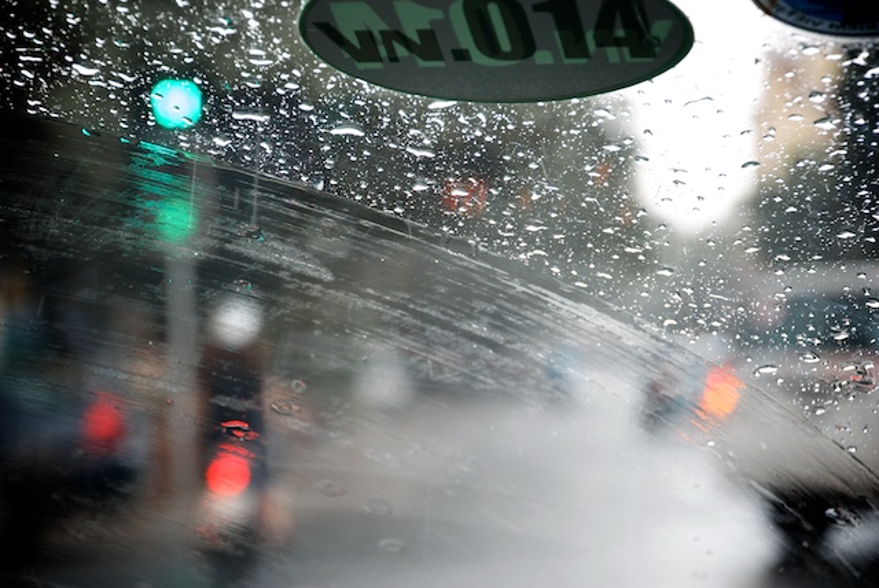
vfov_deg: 9.6
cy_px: 294
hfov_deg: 14.4
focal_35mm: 142
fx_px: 3482
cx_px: 440
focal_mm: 95
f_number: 5.6
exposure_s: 1/125
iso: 360
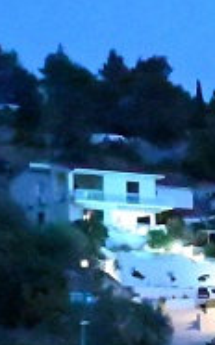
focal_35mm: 181
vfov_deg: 11.2
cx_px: 550
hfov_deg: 6.8
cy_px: 467
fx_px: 1700
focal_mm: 22
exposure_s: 1/25
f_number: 4
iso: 51200
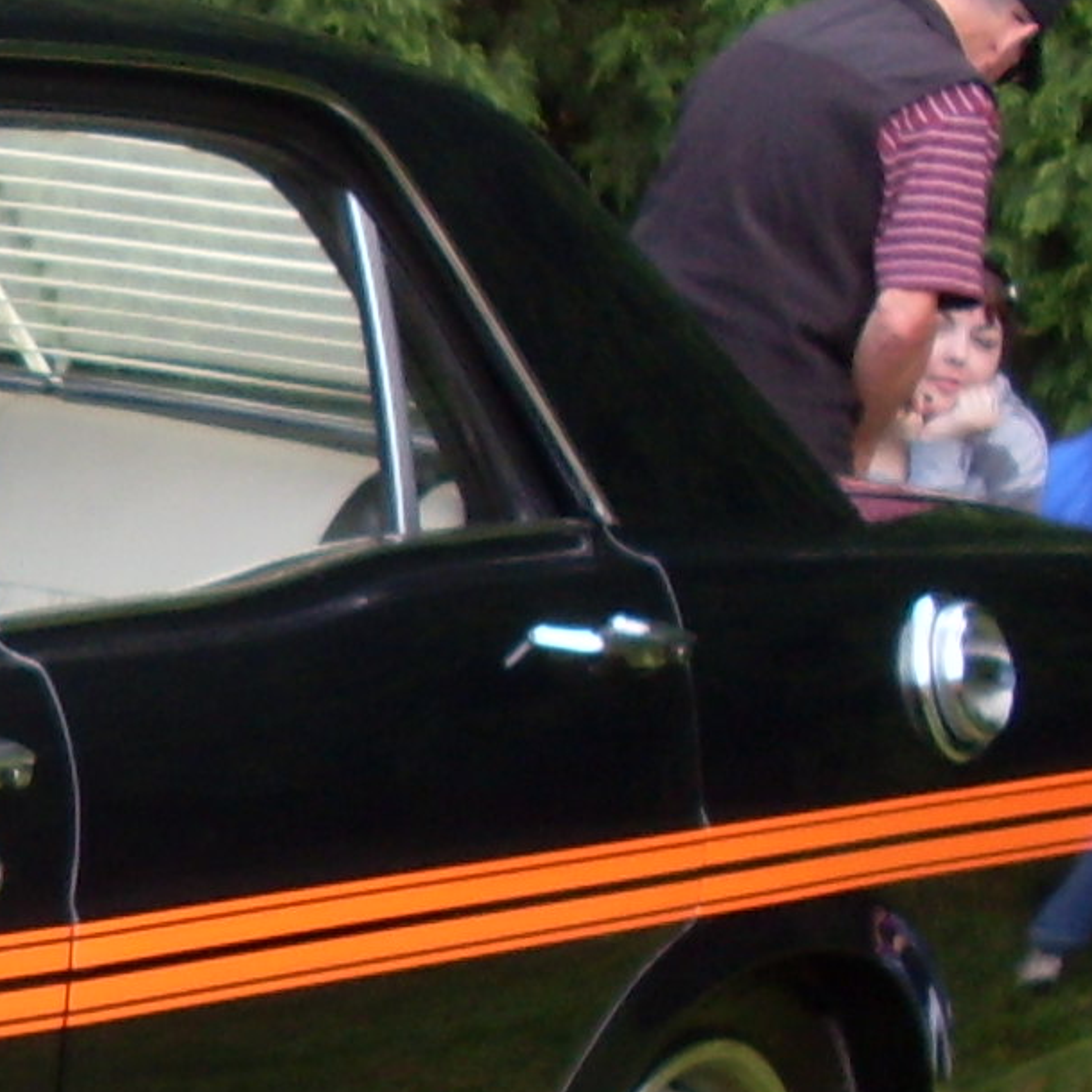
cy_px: 929
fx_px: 6424
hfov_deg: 8.8
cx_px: -1483
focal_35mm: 180
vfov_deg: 9.7
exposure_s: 1/125
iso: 80
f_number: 2.8
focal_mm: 6.3
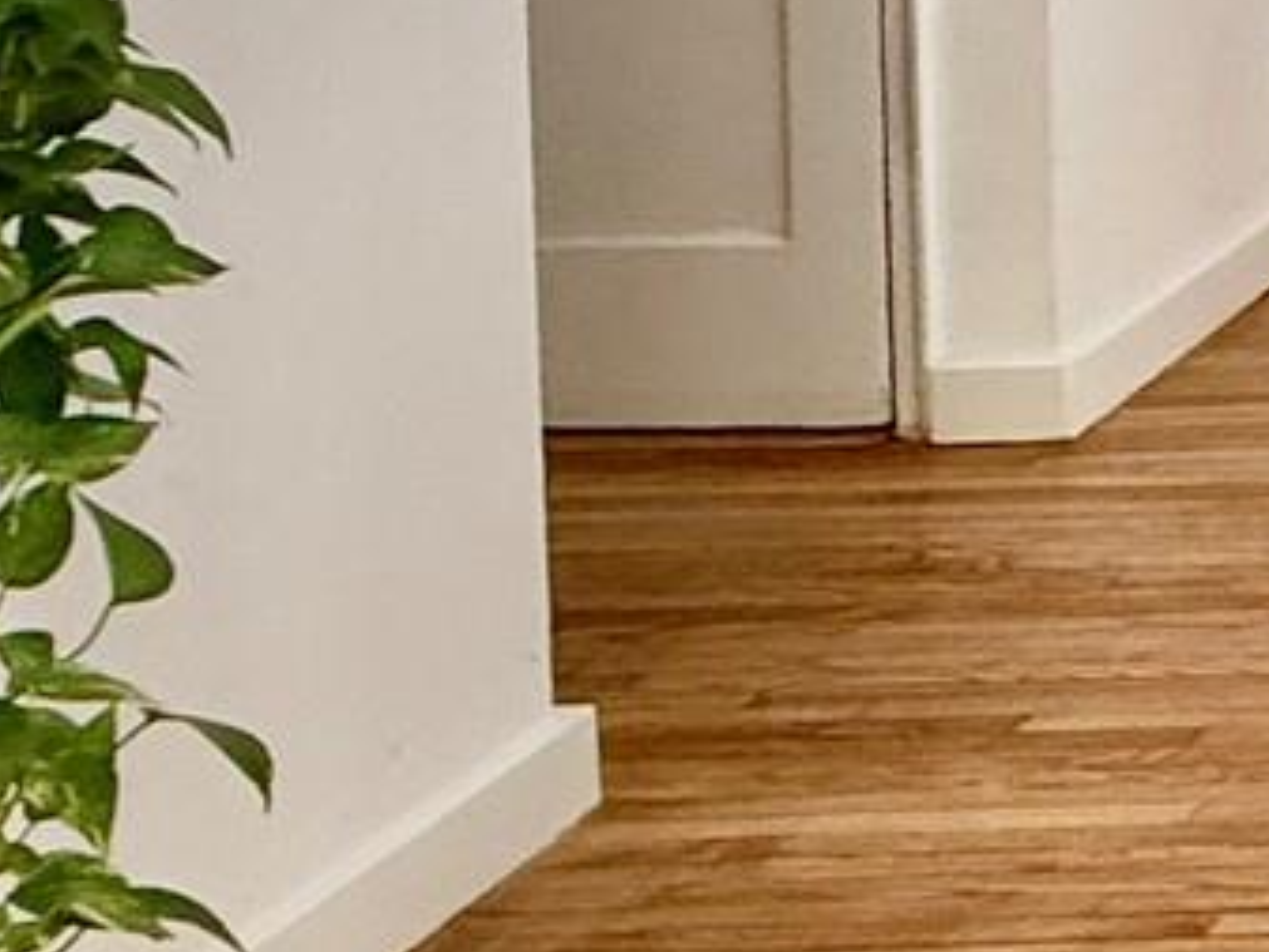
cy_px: -512
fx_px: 3117
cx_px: 2700
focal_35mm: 85
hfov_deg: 16.2
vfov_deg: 15.8
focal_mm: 2.22
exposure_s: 1/120
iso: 80
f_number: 2.2
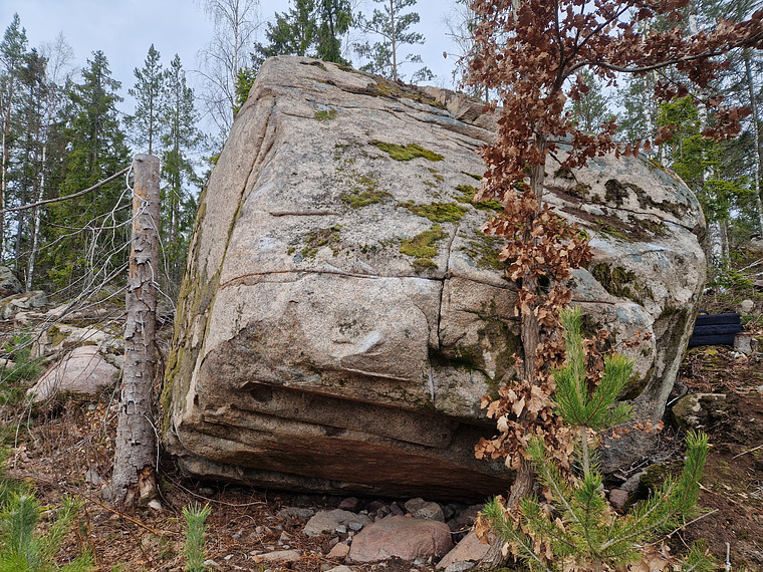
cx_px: 382
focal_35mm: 23
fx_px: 507
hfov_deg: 73.9
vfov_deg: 58.9
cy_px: 286
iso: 50
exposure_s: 1/618
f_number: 1.8
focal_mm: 5.4
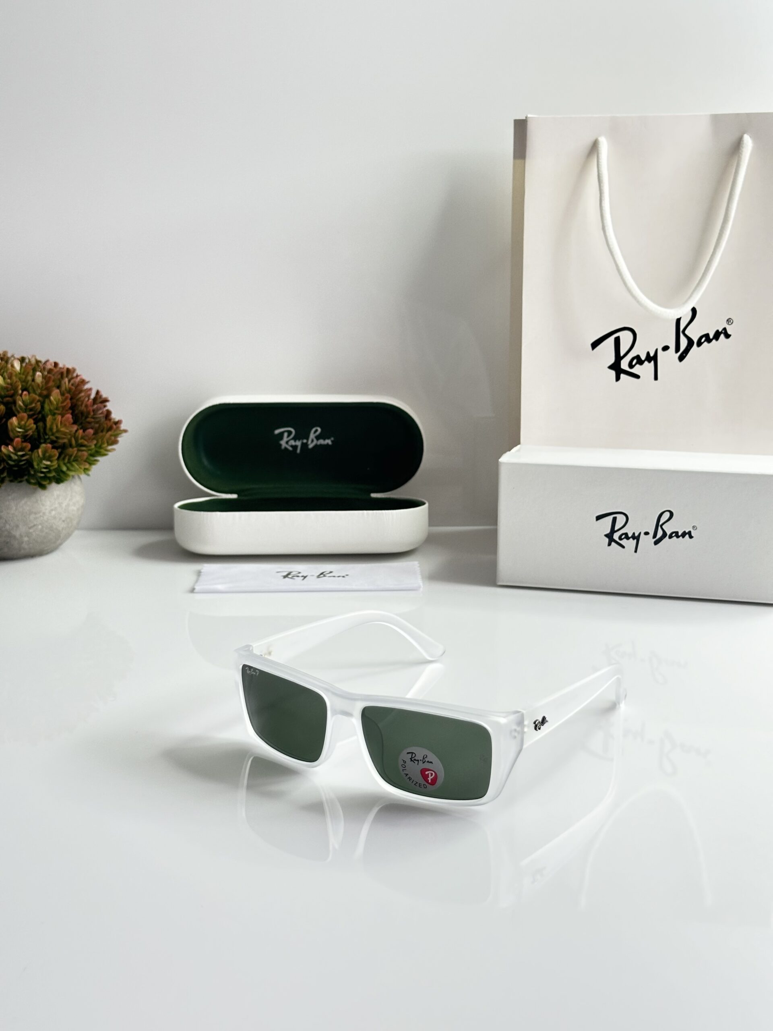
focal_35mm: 48
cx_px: 386
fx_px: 1429
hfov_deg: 30.3
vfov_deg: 39.7
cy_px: 516
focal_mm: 6.86
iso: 200
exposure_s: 1/50
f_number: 1.78
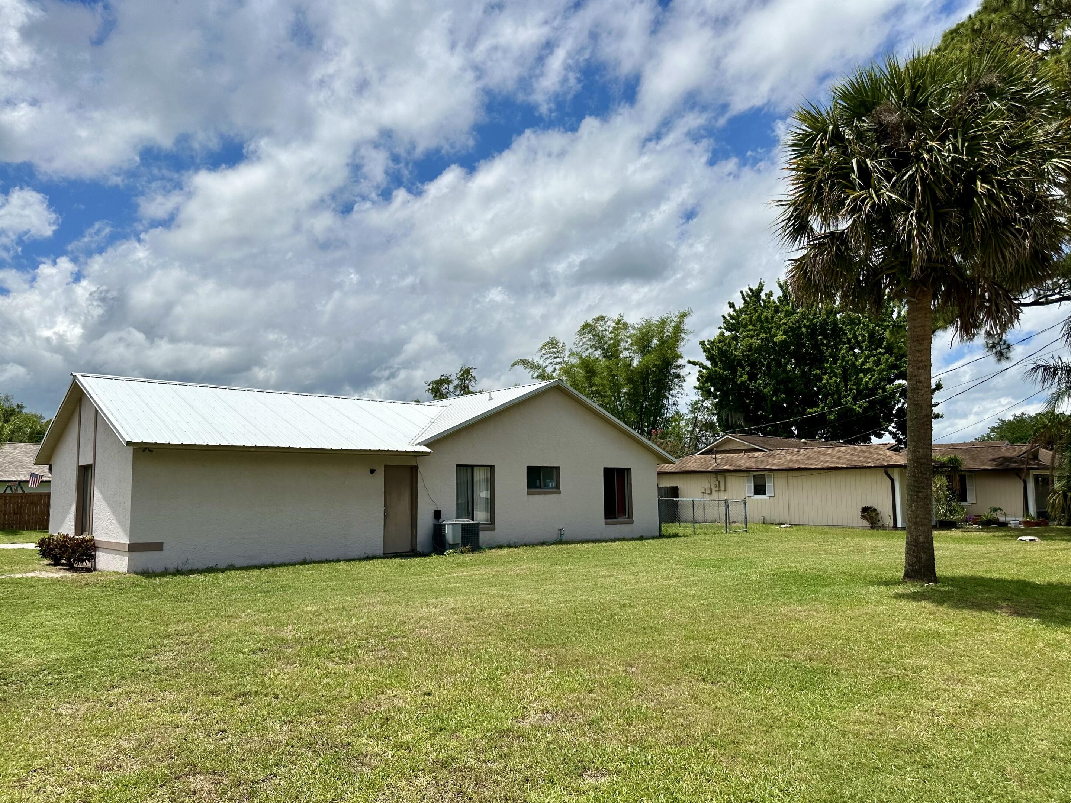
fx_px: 773
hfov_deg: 69.4
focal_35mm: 25
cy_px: 417
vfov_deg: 54.9
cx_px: 533
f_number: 1.78
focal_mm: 6.86
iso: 80
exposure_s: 1/10753
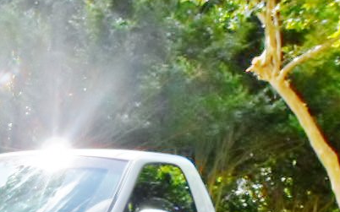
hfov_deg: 24.4
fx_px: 750
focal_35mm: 81
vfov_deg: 15.2
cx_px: -1
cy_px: 290
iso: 80
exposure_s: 1/500
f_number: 2.7
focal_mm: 5.5
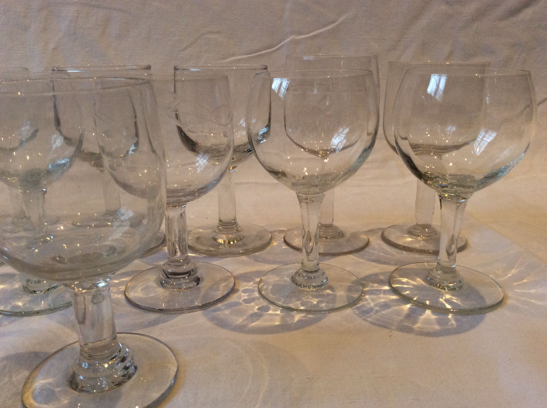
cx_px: 274
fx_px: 505
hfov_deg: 56.9
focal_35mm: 32
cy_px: 204
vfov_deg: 44.1
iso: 100
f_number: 2.4
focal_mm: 3.3
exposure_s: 1/25
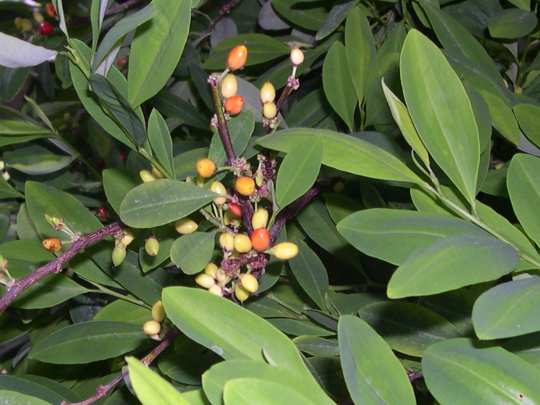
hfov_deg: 47.9
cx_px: 271
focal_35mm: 39
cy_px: 206
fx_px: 608
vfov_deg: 36.8
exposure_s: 1/30
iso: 100
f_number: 7.6
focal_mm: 8
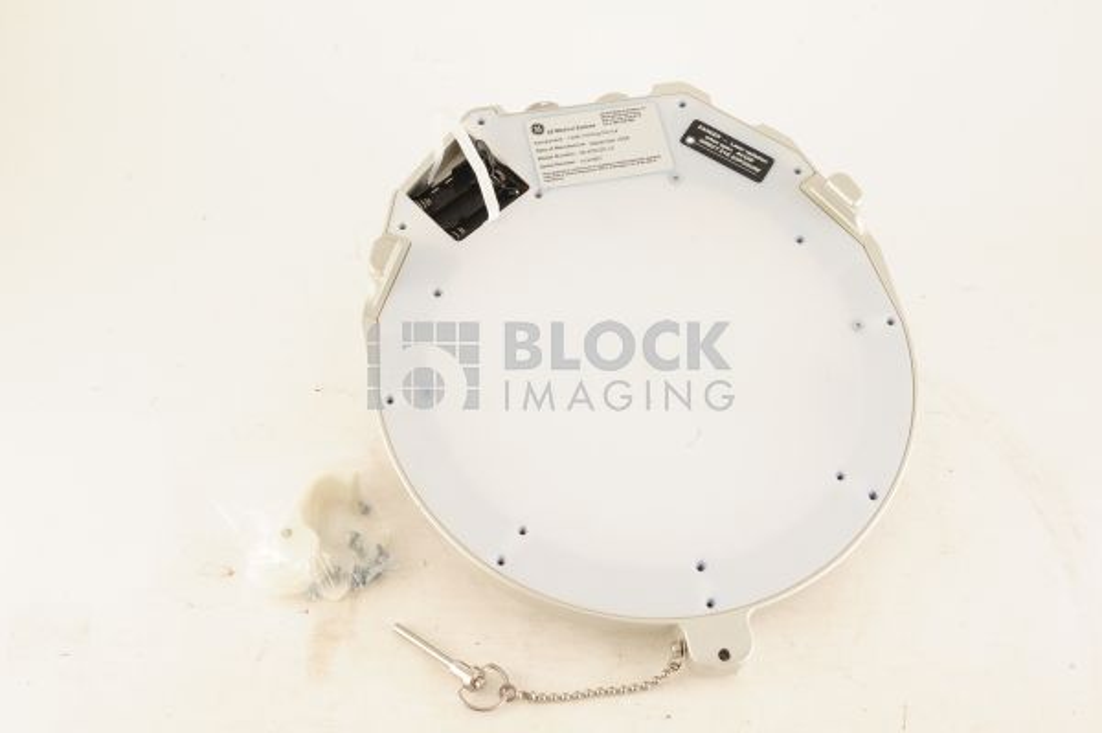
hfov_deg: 39.6
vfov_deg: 26.9
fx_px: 1529
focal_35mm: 50
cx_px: 551
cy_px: 366
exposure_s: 1/125
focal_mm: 50
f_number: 13
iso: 1600
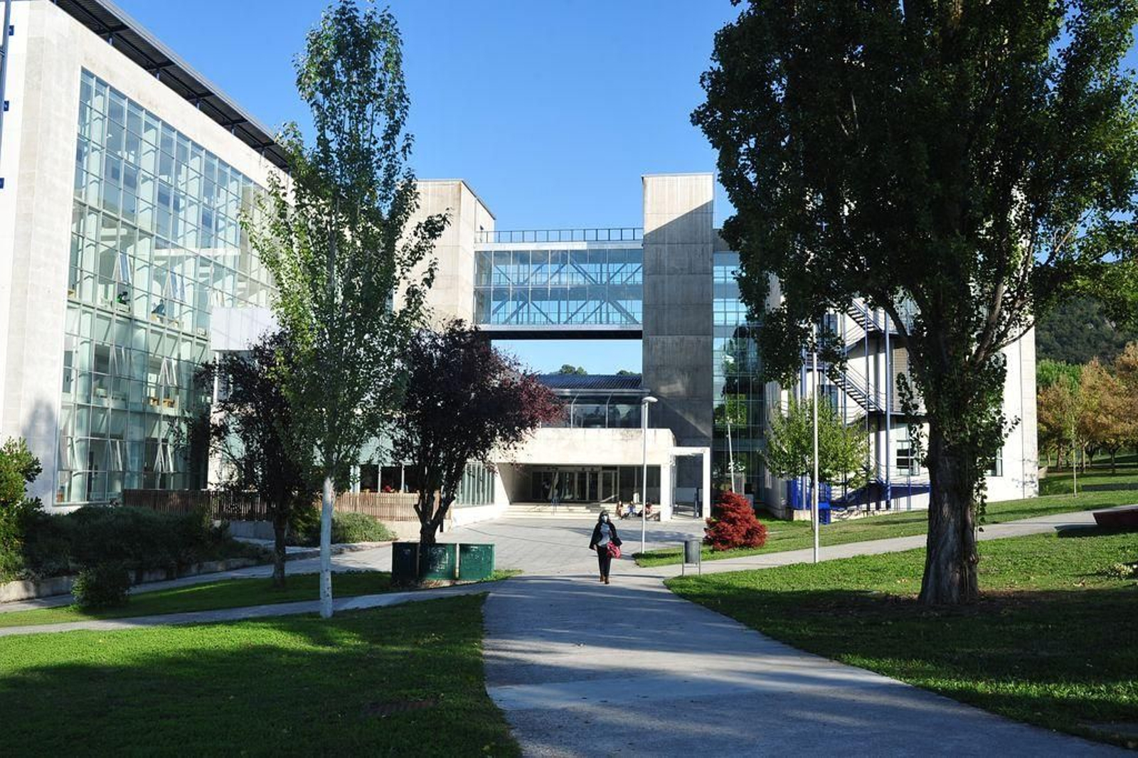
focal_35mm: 35
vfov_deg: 37.8
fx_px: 1106
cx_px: 569
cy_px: 379
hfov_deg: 54.4
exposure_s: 1/320
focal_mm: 35
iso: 250
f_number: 9
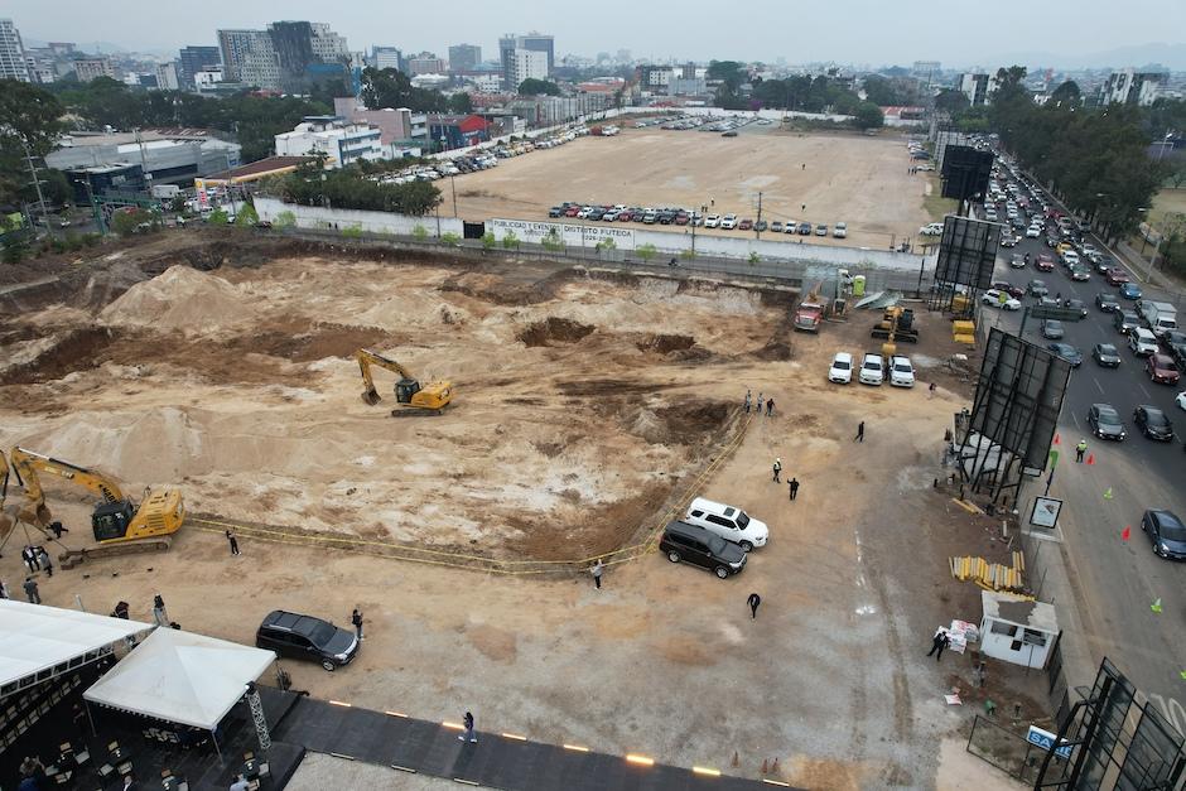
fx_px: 725
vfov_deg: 57.2
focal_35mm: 22
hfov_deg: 78.6
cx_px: 593
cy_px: 396
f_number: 2.8
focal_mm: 8.38
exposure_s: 1/100
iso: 100
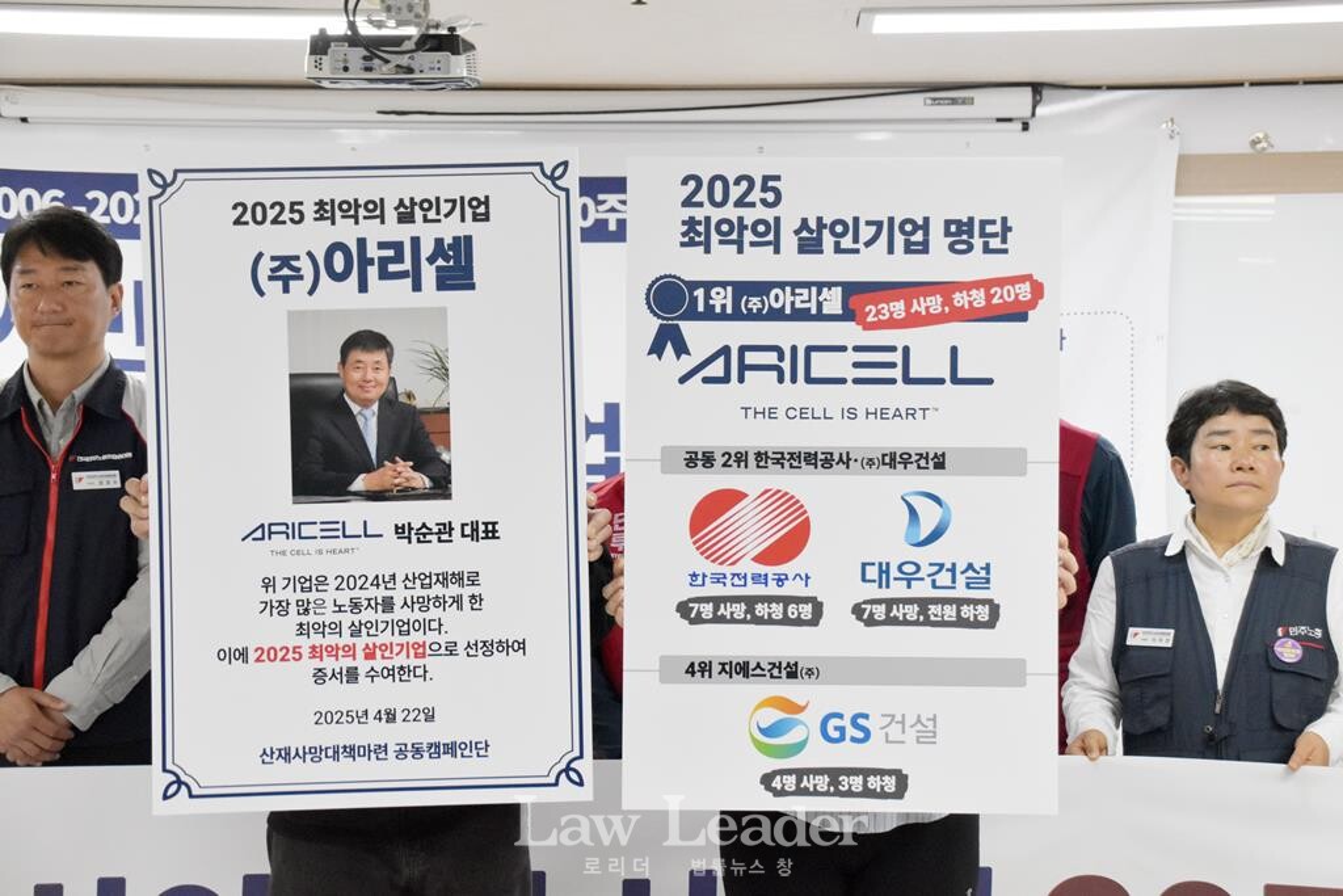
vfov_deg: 17.5
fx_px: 2910
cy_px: 448
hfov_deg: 26.0
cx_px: 672
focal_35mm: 78
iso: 2500
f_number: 6.3
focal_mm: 52
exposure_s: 1/200
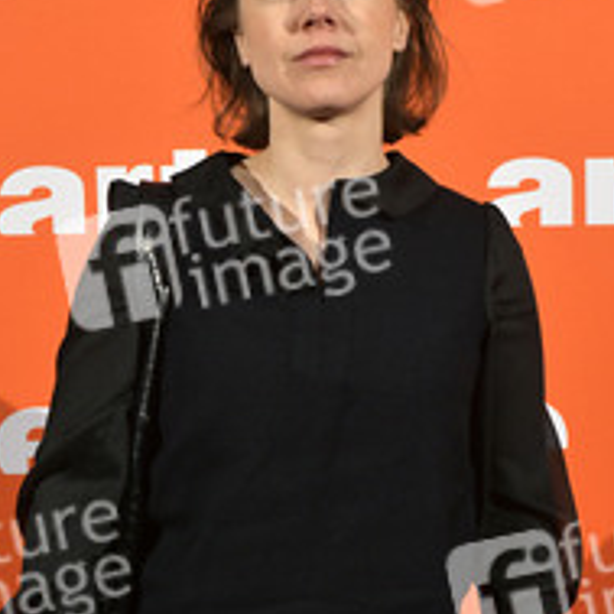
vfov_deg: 16.1
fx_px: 2167
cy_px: 416
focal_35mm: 108
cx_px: 318
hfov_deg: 16.1
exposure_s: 1/160
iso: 2000
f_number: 5.6
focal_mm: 60
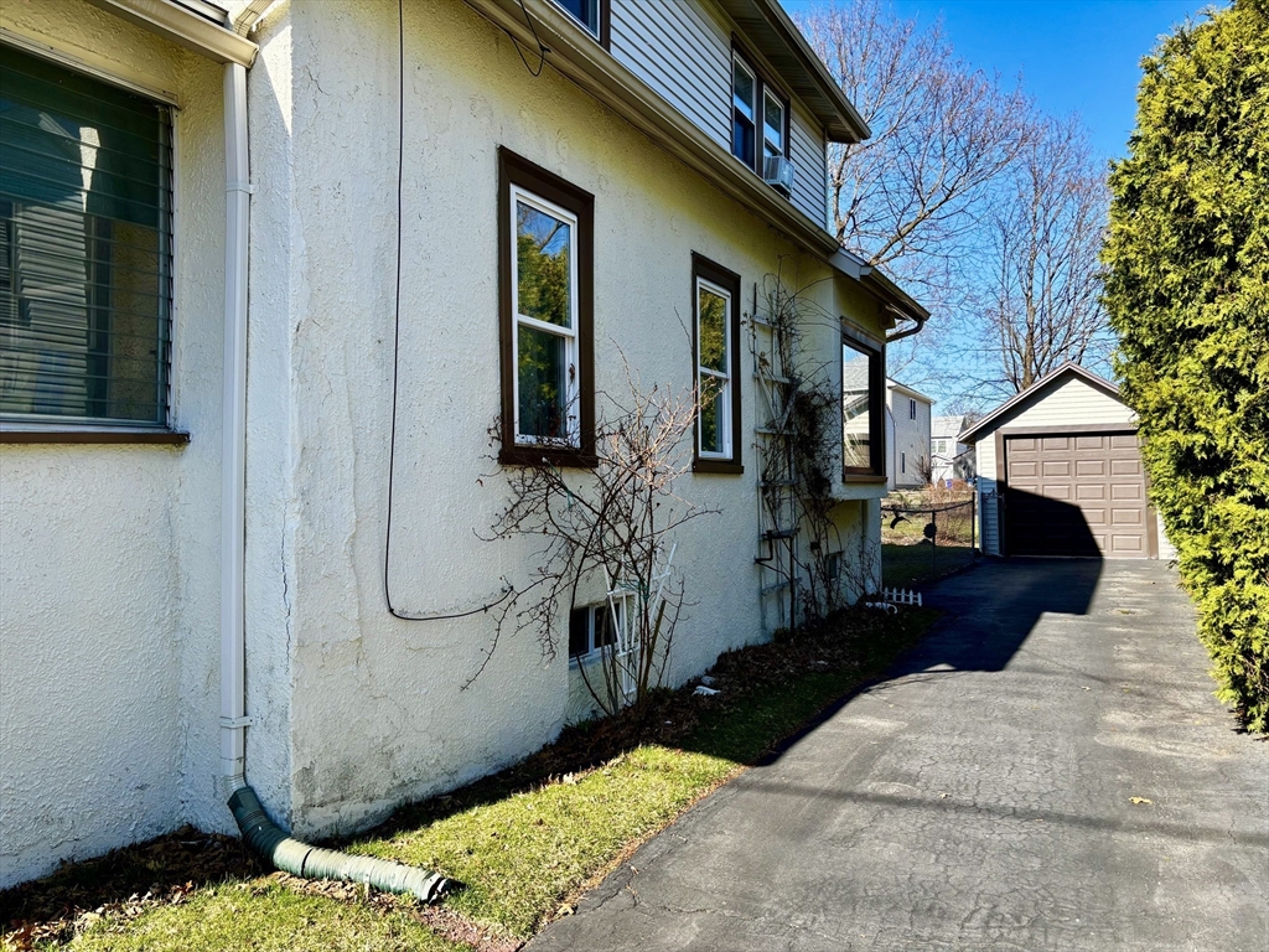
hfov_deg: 67.3
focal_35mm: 26
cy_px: 476
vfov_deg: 53.1
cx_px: 634
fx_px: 953
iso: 50
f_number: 1.6
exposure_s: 1/1344
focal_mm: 5.96
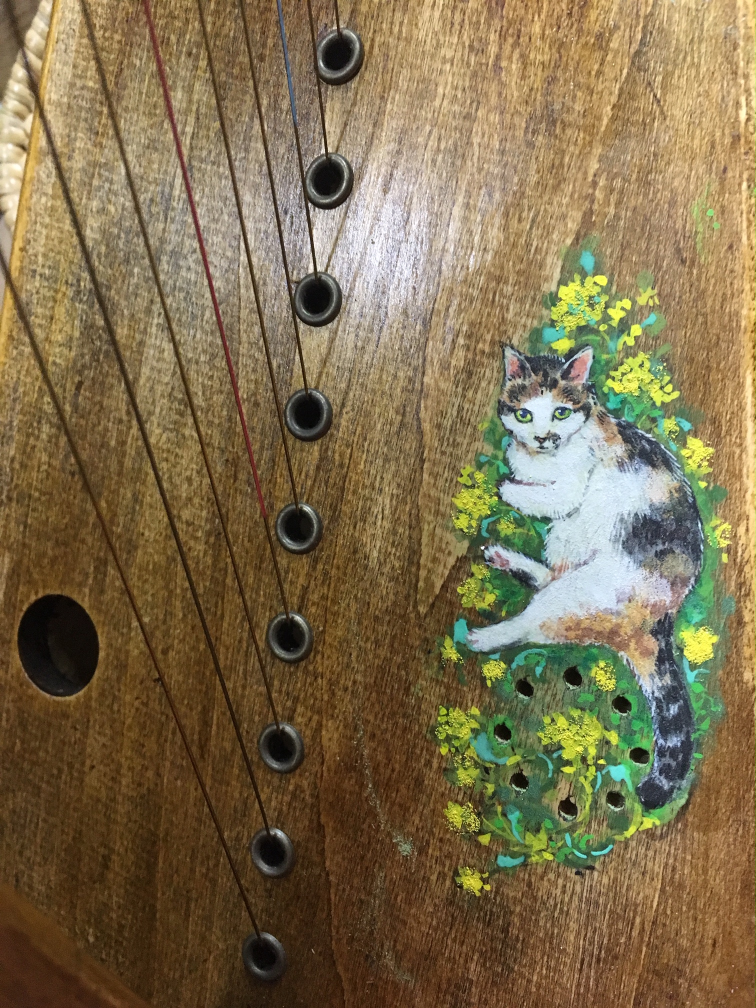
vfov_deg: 61.7
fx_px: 844
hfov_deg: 48.2
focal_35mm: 29
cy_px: 504
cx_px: 378
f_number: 2.2
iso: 160
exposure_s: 1/30
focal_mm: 4.15
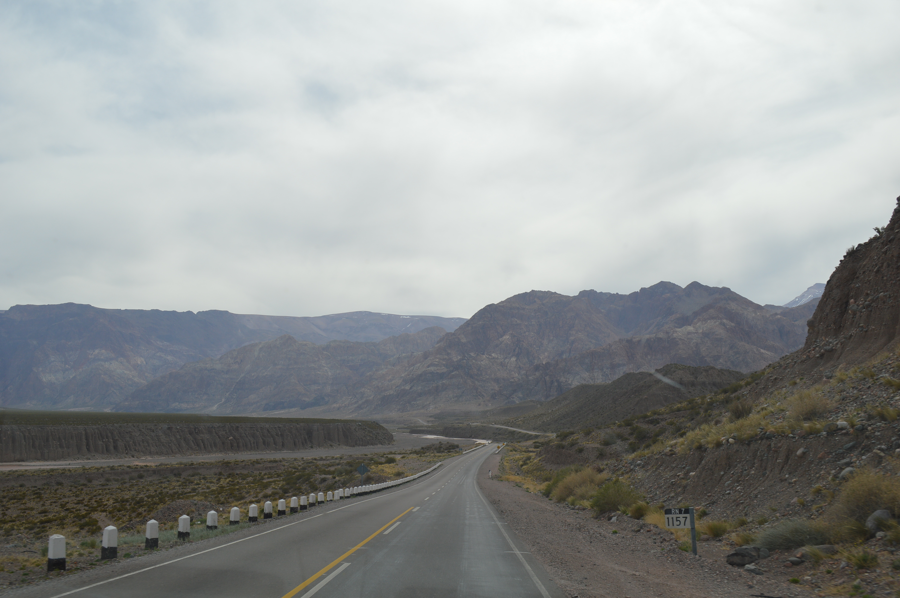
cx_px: 450
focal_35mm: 36
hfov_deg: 53.2
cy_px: 299
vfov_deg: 36.8
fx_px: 899
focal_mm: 24
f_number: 9
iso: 100
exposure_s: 1/320
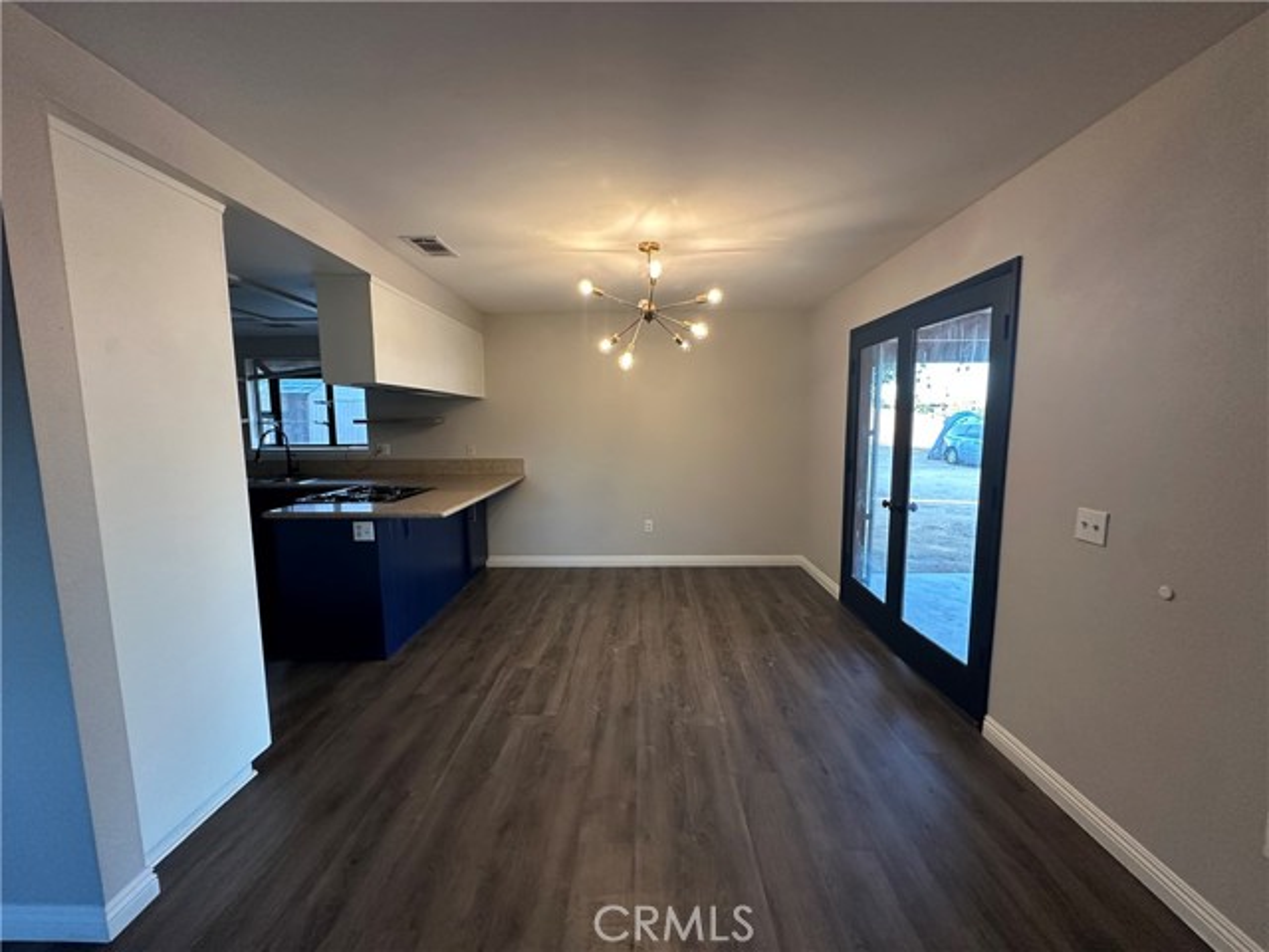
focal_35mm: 14
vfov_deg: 85.7
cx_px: 634
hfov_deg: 102.1
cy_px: 476
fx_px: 513
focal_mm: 2.22
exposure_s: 1/60
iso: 250
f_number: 2.2
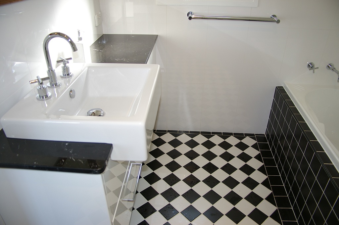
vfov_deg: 47.8
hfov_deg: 67.4
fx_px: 254
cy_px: 112
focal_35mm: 27
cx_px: 170
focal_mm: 18
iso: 200
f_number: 3.5
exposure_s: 1/45
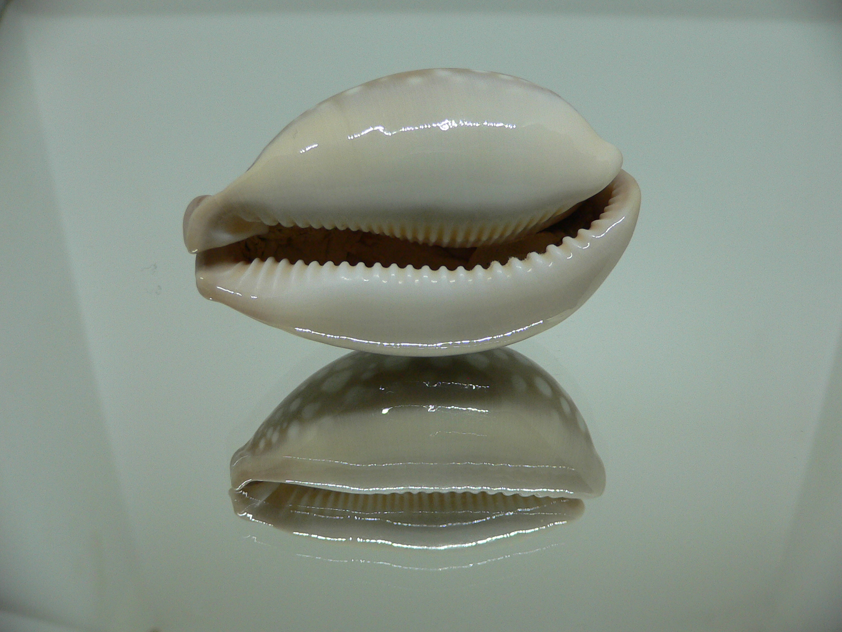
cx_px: 421
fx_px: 851
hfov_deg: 52.6
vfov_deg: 40.7
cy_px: 316
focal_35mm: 35
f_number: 2.8
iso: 100
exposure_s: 1/60
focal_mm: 4.6
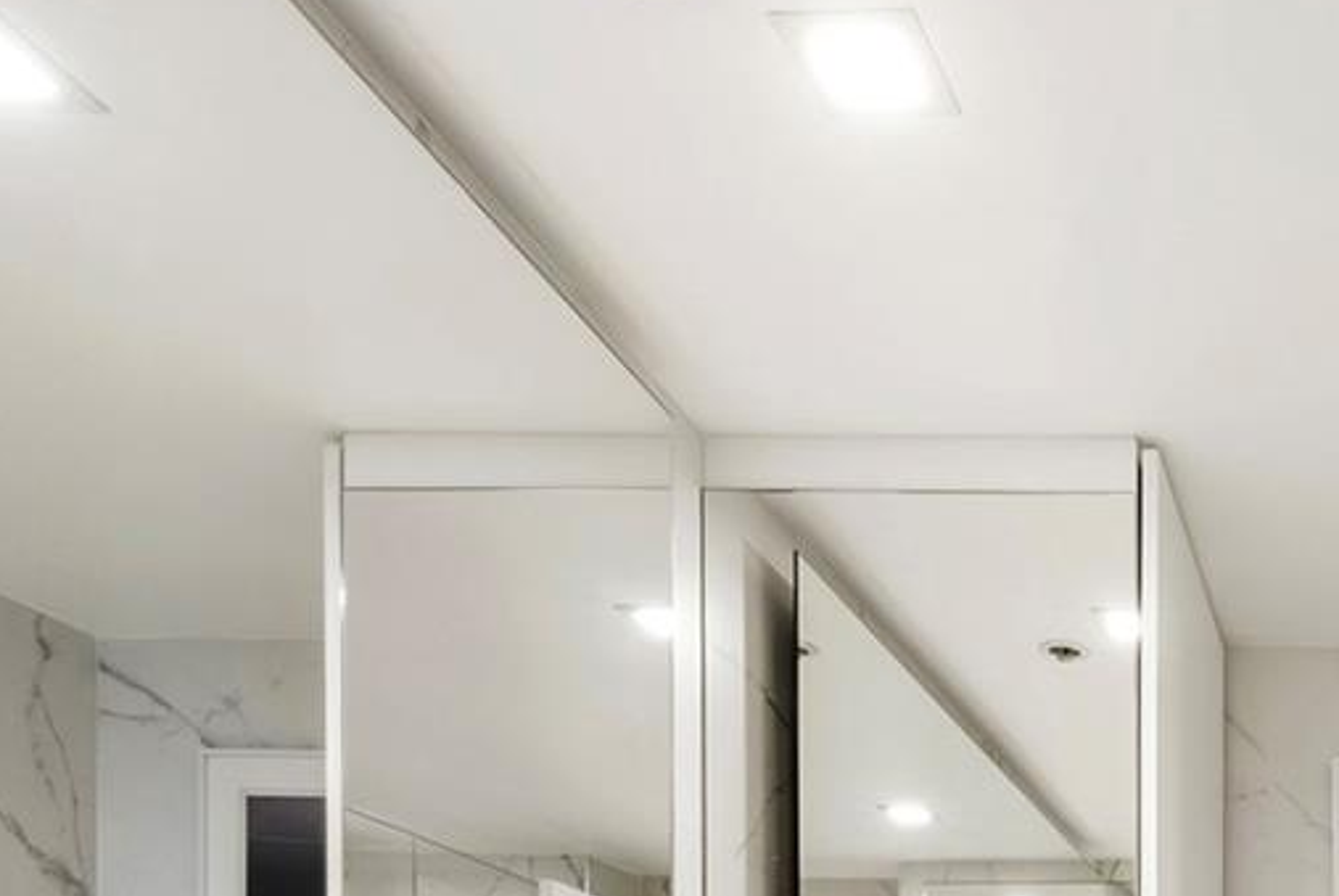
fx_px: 1526
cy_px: 1250
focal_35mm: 41
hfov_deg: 39.0
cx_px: 1468
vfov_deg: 26.2
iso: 400
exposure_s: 1/60
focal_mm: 13
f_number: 8
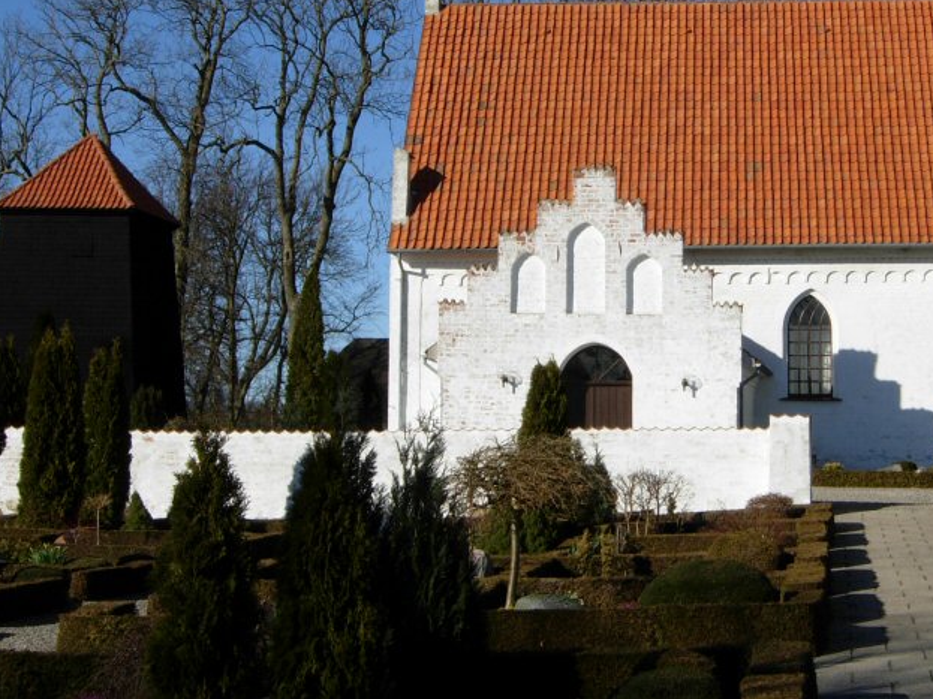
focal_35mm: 52
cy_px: 200
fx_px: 1401
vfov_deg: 27.7
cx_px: 620
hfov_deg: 36.5
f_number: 6.8
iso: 50
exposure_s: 1/373
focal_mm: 7.5
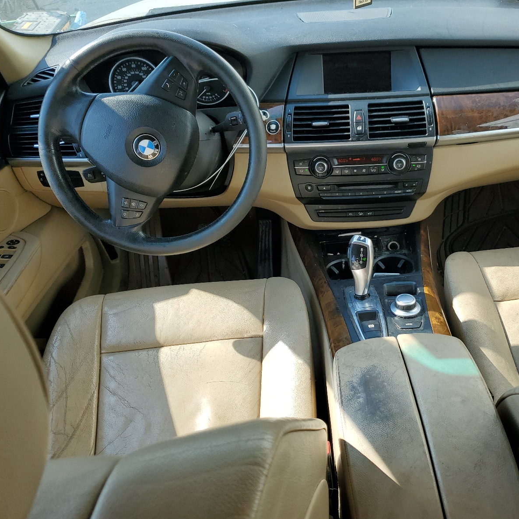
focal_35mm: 31
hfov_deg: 51.7
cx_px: 340
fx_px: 526
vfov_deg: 52.5
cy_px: 262
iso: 50
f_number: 1.5
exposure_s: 1/714
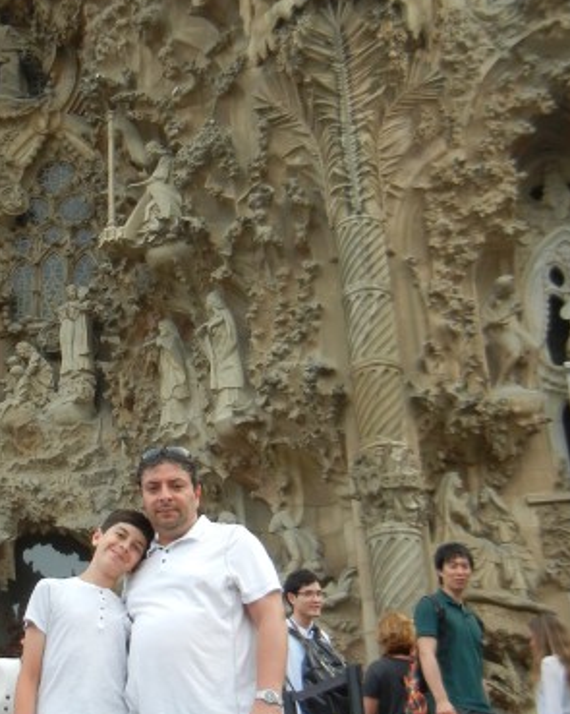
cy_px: 341
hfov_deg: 24.4
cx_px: 81
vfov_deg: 31.0
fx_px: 1287
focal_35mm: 61
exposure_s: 1/286
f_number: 3.5
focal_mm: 5.4
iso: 160
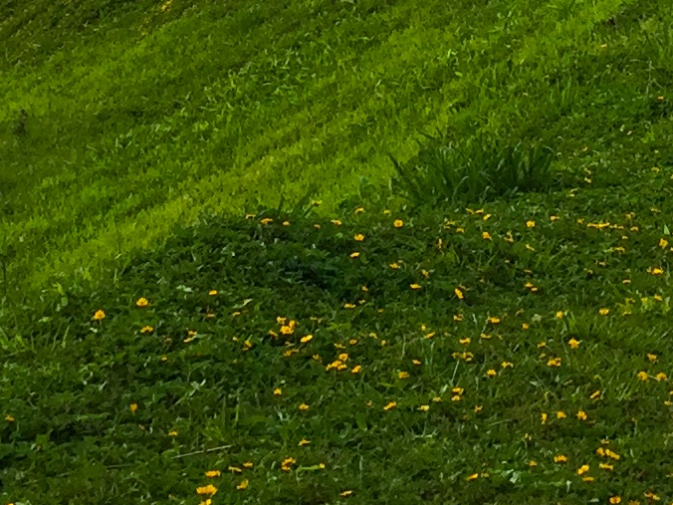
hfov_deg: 14.1
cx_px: 418
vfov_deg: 10.1
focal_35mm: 140
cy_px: -375
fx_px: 2722
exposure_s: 1/257
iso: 32
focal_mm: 4.15
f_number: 2.2
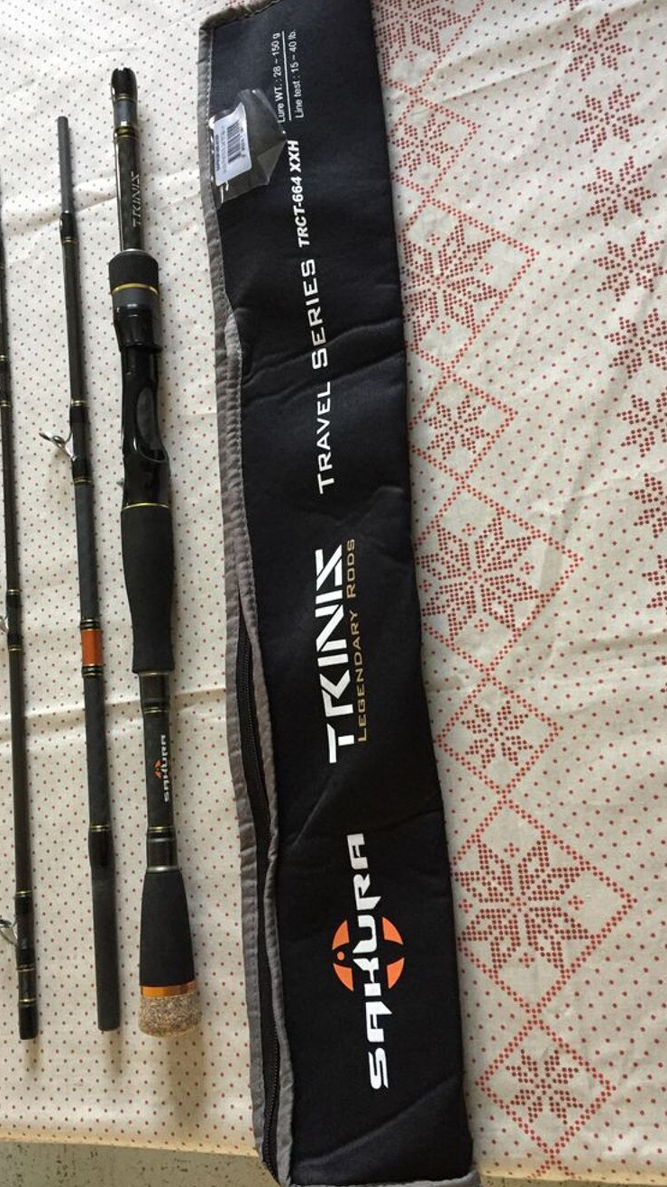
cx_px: 272
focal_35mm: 32
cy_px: 591
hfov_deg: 36.6
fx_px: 1006
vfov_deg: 61.0
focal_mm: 4.15
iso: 200
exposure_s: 1/33
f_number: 2.2
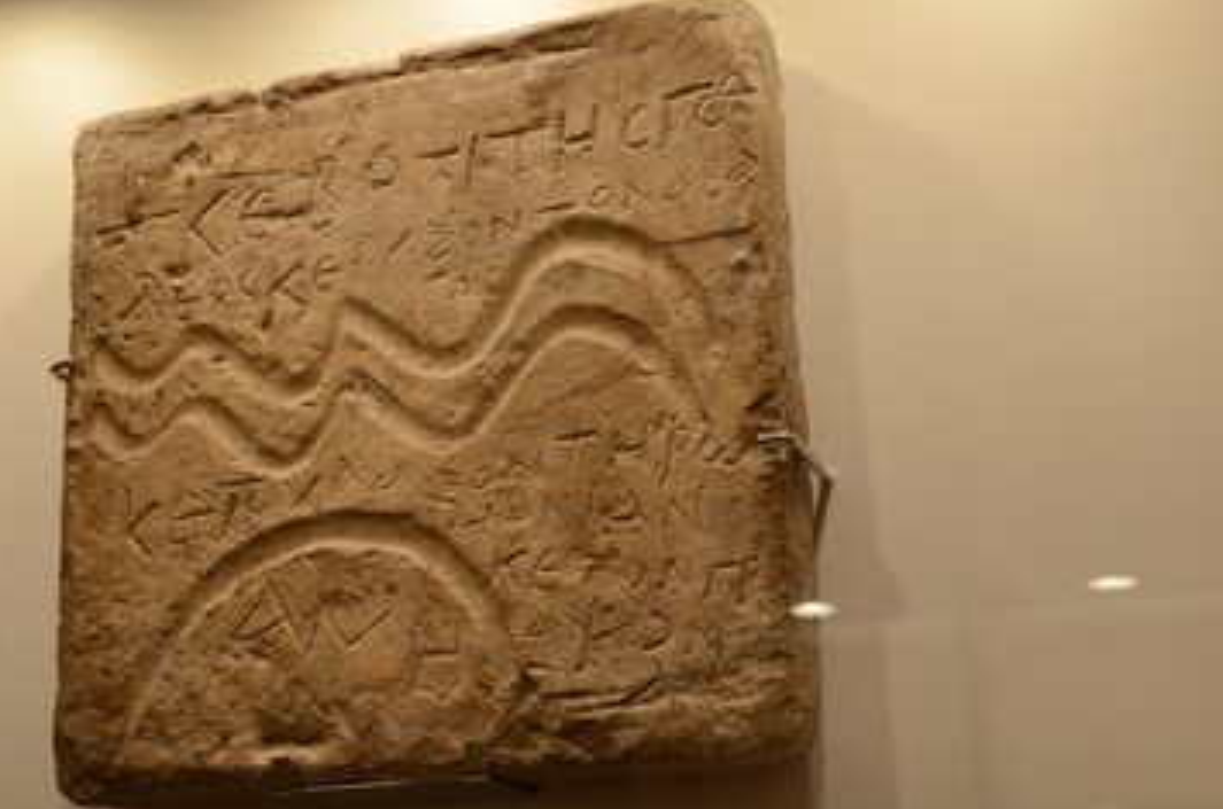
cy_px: 411
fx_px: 1953
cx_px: 469
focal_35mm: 58
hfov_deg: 34.6
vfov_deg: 23.4
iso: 1000
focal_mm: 31
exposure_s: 1/160
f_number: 6.3
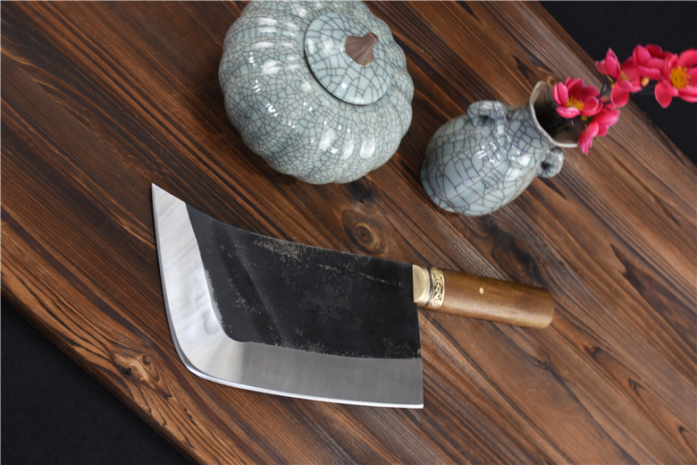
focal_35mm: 60
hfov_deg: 33.4
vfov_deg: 22.6
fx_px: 1162
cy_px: 232
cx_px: 348
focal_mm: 40
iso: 100
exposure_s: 1/25
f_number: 4.5
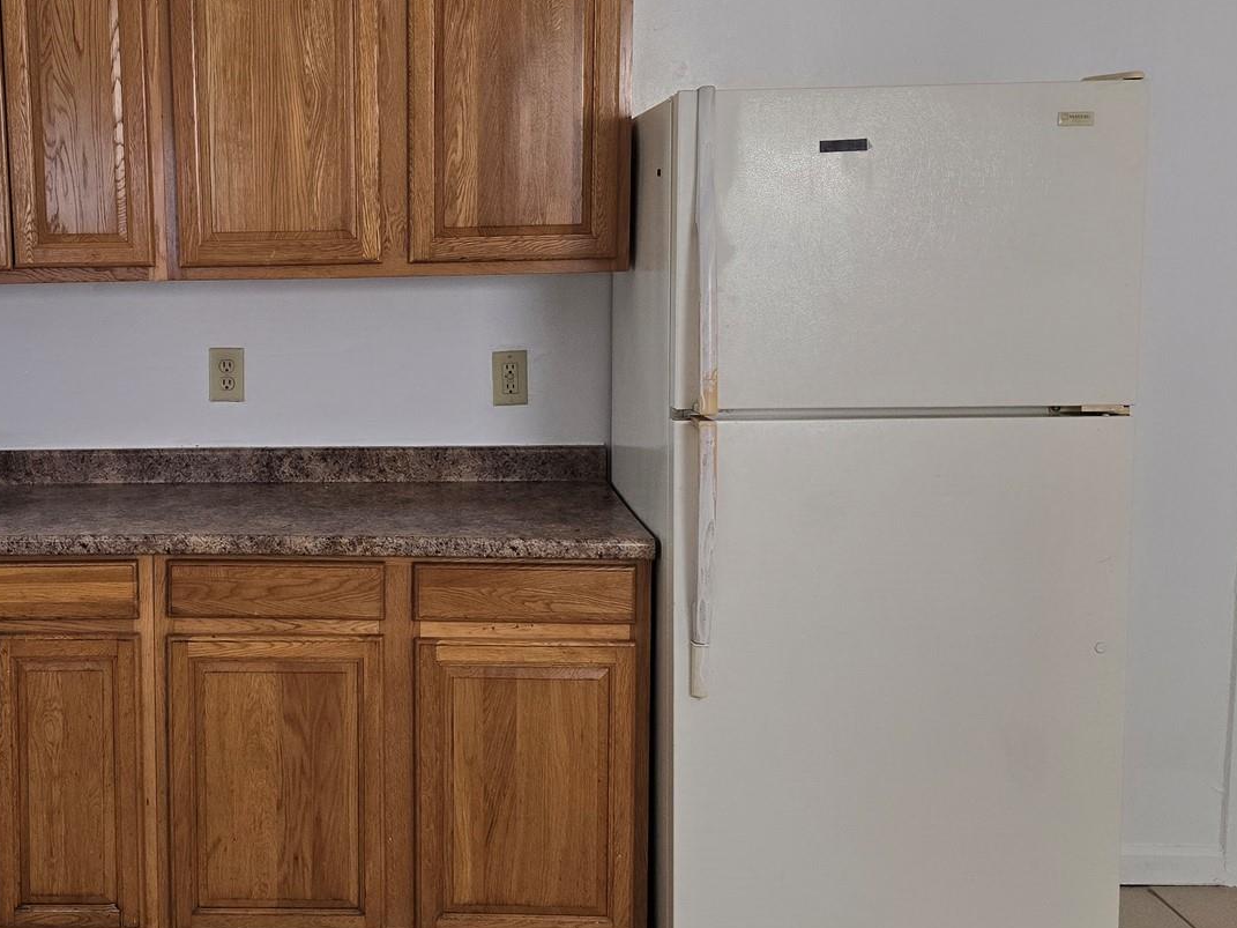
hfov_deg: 41.5
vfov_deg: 32.8
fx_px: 1572
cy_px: 417
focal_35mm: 44
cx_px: 284
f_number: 1.7
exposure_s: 1/180
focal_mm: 6.3
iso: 200
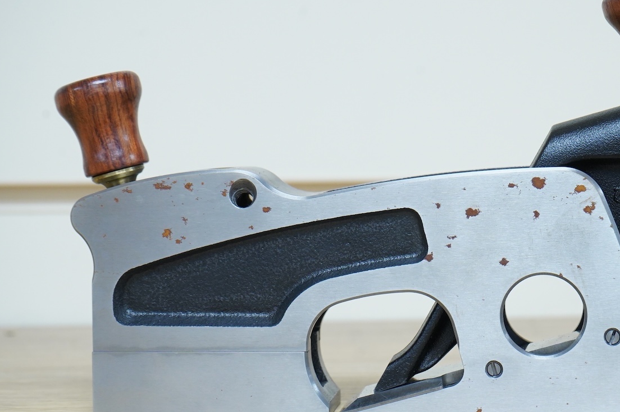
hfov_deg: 18.7
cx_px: 447
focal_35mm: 109
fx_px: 1876
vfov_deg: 12.5
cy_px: 194
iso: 2500
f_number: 9
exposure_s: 1/80
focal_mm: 70
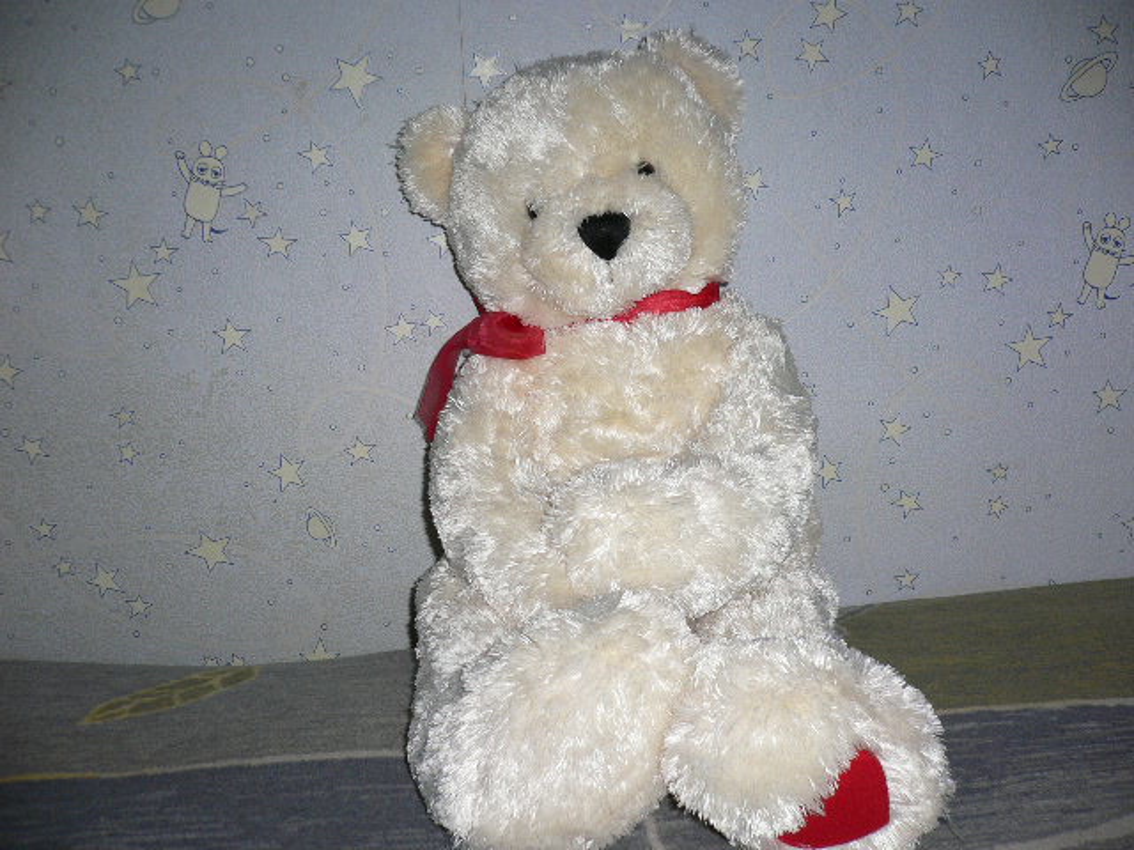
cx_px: 567
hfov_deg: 52.6
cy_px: 425
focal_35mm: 35
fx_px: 1147
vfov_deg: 40.7
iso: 100
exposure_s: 1/60
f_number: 2.8
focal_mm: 5.8
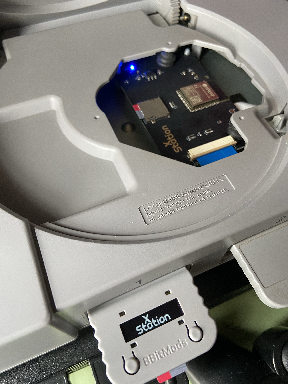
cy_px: 192
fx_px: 288
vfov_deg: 67.3
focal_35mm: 26
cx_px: 144
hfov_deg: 53.1
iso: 320
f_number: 1.8
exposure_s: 1/57
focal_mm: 4.25
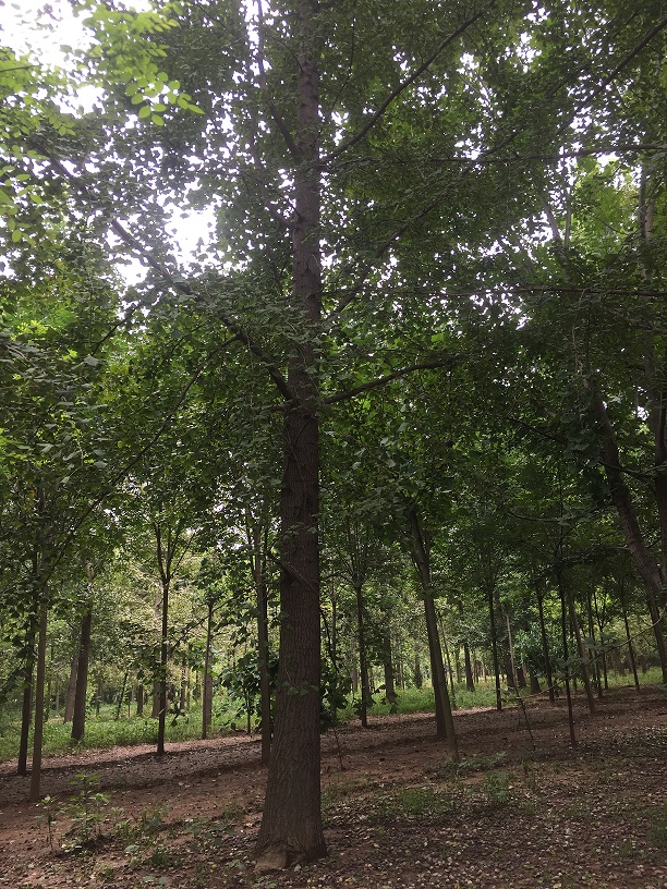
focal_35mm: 29
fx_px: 745
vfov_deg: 61.7
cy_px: 444
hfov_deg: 48.2
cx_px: 334
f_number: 2.2
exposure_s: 1/208
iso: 32
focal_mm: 4.15
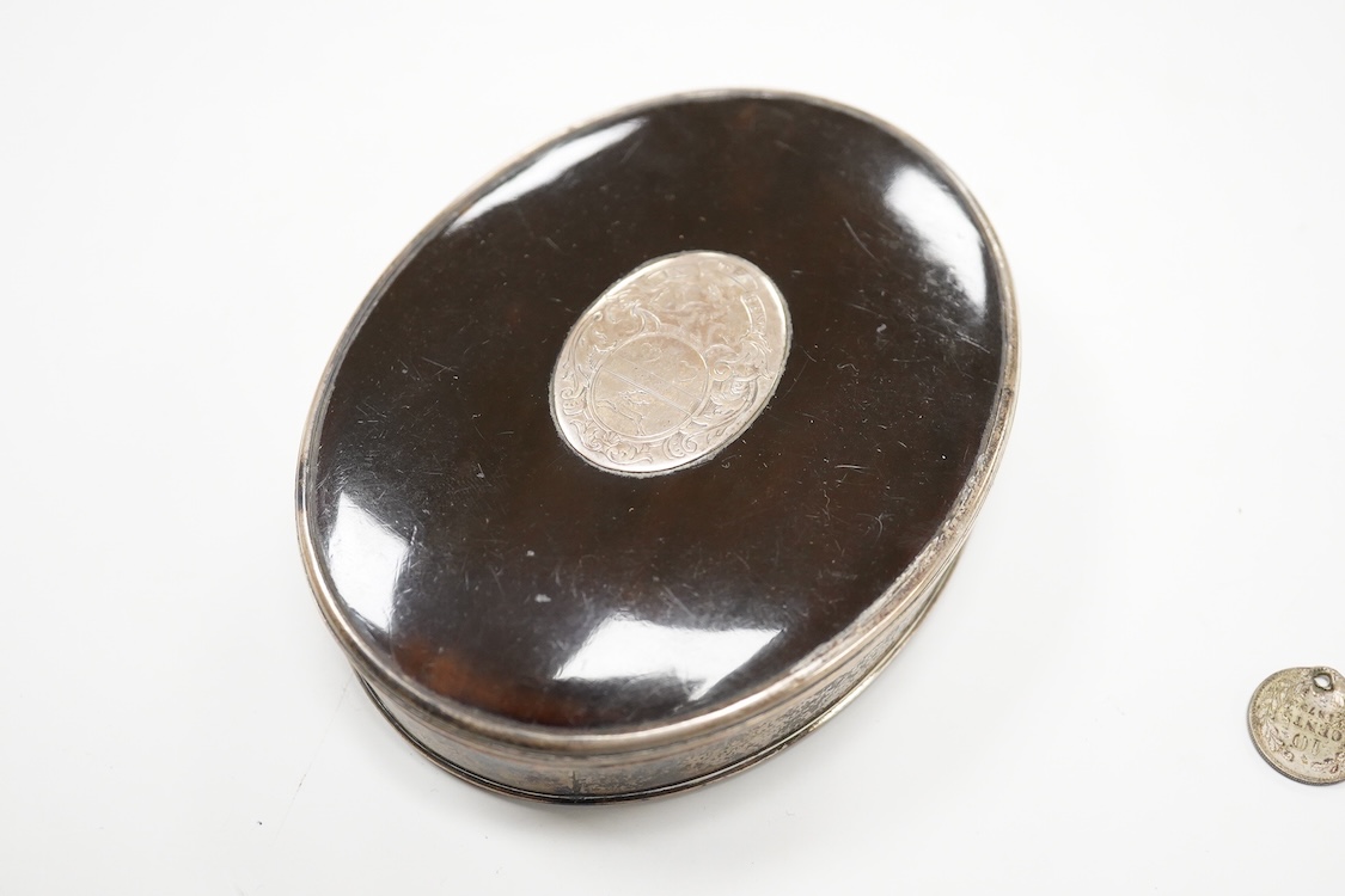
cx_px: 672
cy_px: 448
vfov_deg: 29.9
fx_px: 1681
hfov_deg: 43.6
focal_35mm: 45
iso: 2500
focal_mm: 30
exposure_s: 1/250
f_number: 3.5
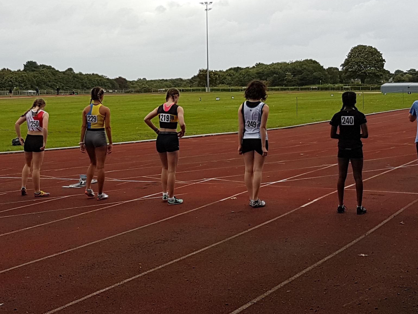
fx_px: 821
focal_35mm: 68
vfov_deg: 21.4
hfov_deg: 28.6
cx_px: 195
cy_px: 68
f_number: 1.7
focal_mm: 4.2
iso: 40
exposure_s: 1/782
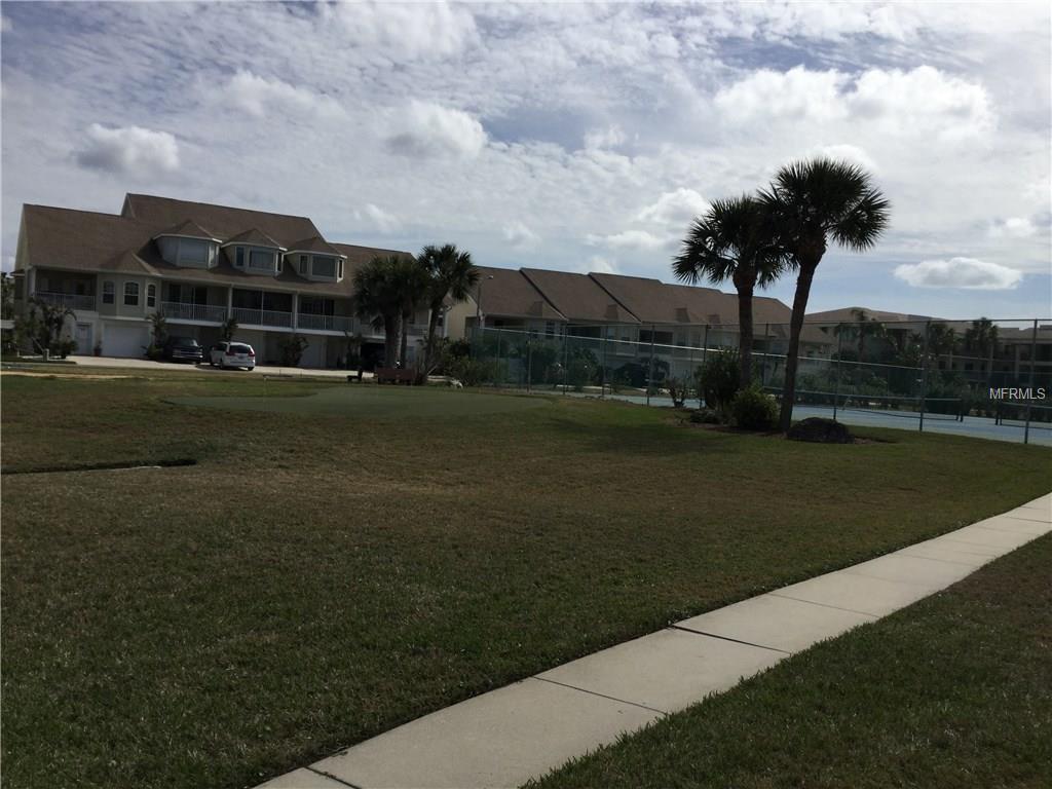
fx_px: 942
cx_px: 526
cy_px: 394
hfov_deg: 58.4
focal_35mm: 31
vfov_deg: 45.4
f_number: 2.4
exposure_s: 1/2915
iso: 25
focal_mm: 3.3
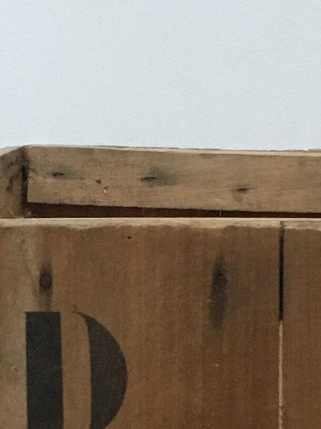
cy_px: 361
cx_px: 286
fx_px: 1769
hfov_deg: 10.3
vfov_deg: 13.7
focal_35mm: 143
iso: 200
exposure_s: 1/25
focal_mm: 4.15
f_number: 2.2
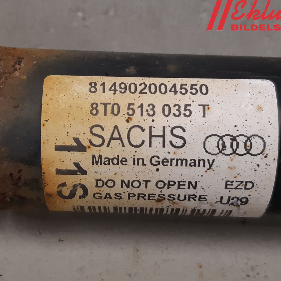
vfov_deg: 52.5
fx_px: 285
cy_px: 141
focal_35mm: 31
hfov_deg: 52.5
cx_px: 130
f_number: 1.7
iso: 100
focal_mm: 3.93
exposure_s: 1/50
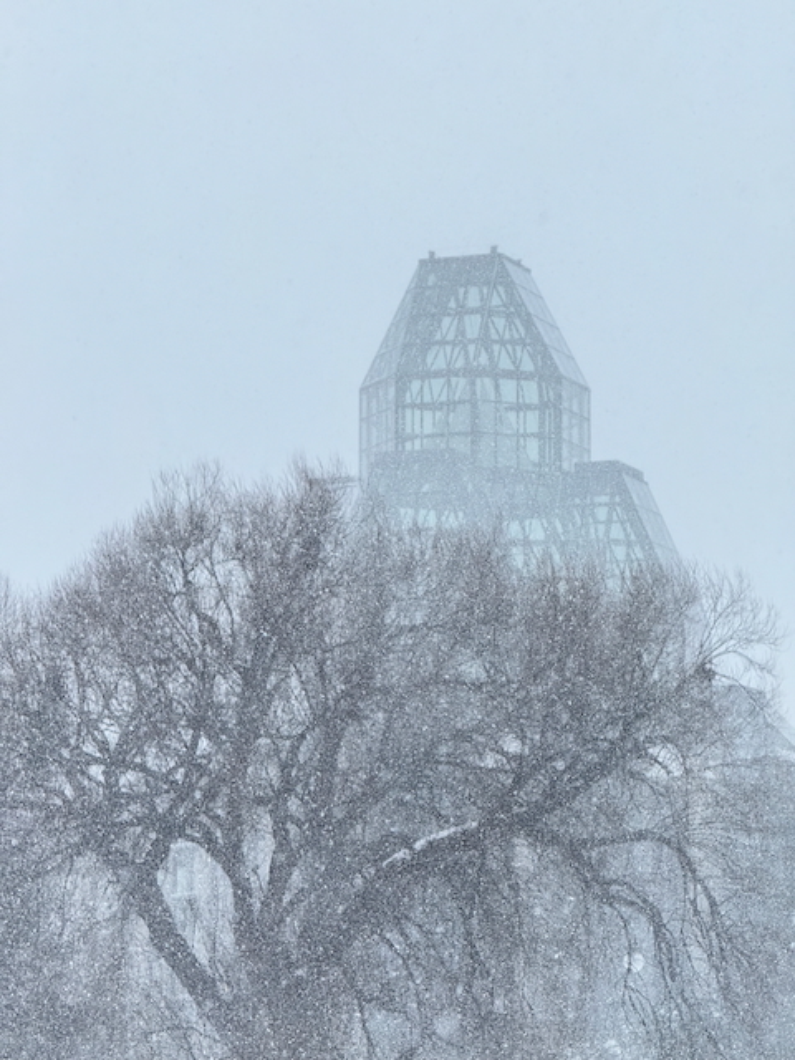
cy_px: 530
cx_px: 398
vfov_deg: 16.4
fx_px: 3675
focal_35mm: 120
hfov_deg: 12.3
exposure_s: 1/522
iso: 50
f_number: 2.8
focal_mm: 15.66
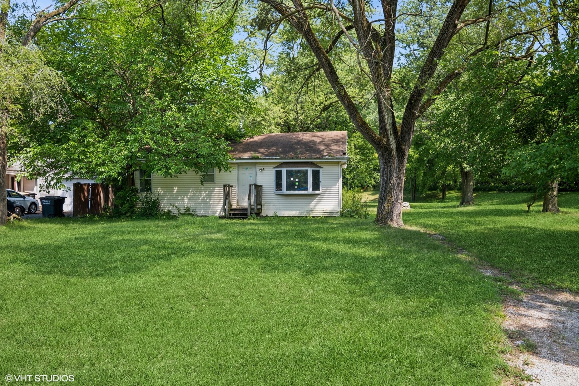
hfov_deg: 61.9
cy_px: 193
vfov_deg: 43.6
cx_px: 290
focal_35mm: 30
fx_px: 482
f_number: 6.3
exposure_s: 1/50
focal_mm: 20
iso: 100
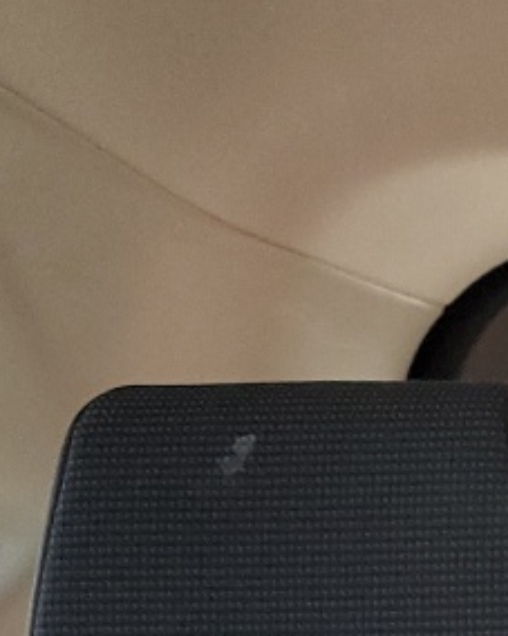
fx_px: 2689
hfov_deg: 9.4
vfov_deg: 12.3
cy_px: 1173
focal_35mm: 143
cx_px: 1293
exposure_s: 1/120
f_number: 1.5
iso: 73
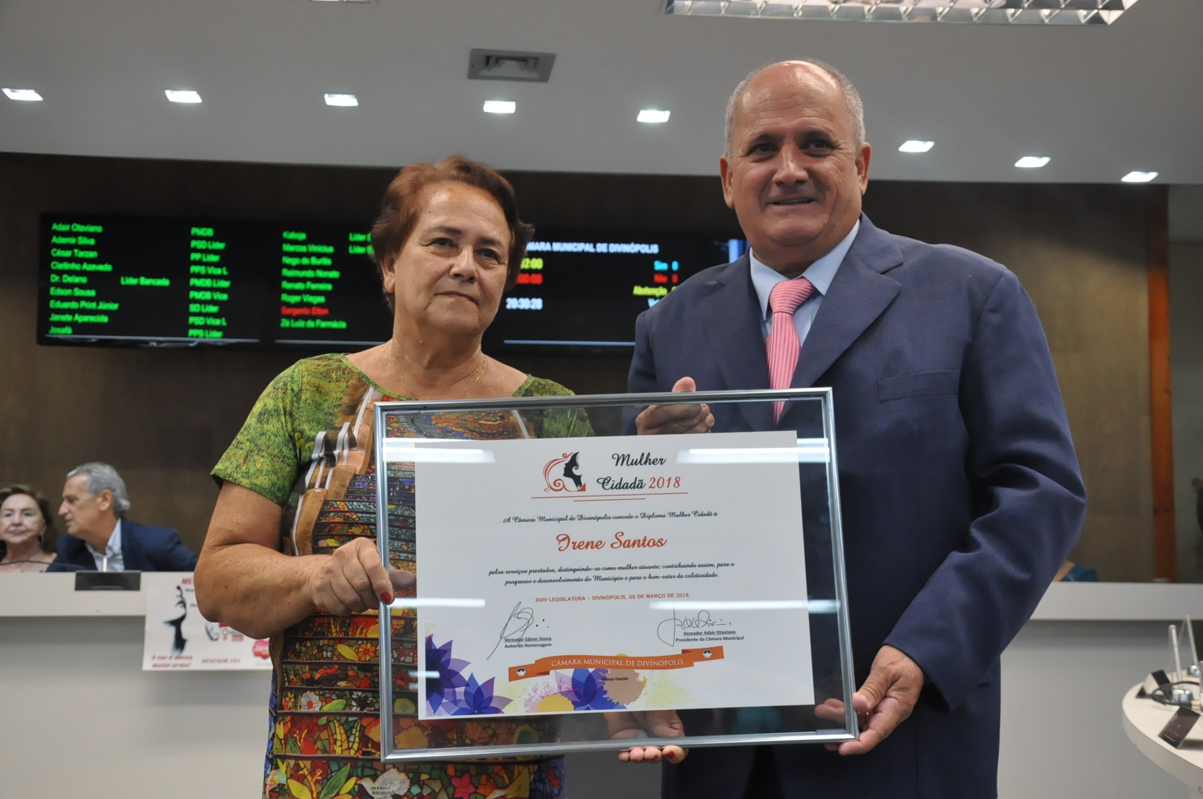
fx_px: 1602
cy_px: 400
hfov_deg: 41.2
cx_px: 602
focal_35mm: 48
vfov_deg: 28.0
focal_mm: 32
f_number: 6.3
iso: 2000
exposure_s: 1/160
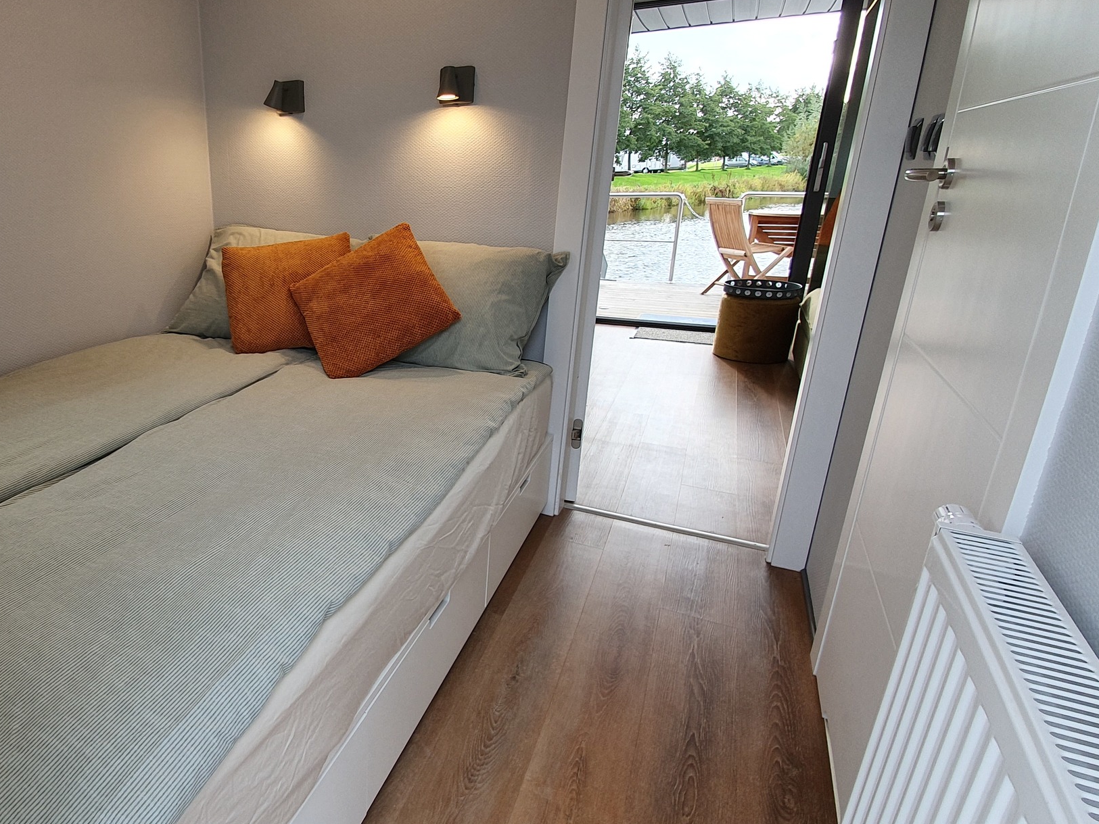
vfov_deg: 65.9
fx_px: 635
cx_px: 327
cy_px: 388
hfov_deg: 77.8
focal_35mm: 20
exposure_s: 1/50
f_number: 2.2
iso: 50
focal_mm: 1.8
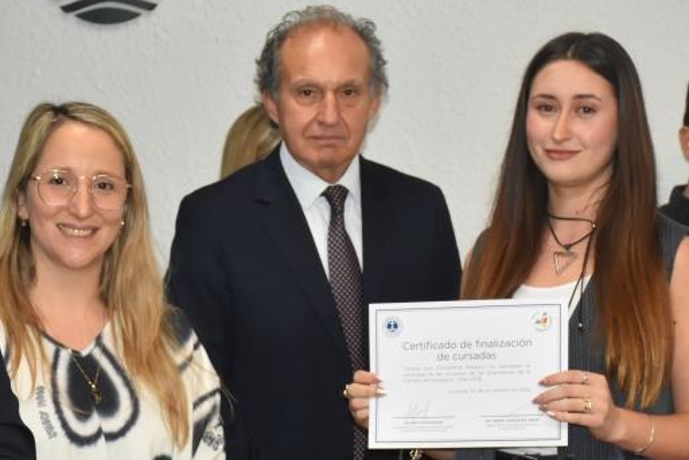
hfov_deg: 13.7
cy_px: 322
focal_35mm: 150
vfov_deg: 9.2
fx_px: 2872
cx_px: 214
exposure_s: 1/100
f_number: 5.6
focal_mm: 50
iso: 1600
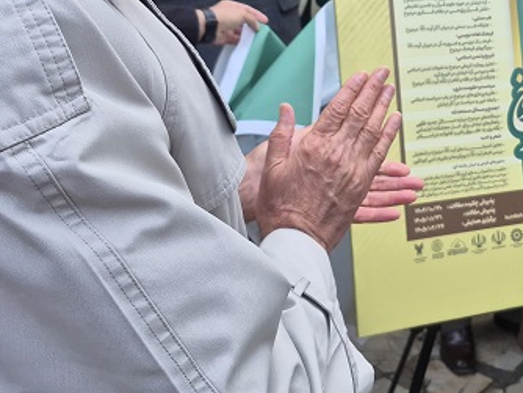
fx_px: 801
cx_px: 484
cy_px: 14
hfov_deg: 33.9
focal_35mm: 53
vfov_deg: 26.3
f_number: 1.8
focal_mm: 5.4
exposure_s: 1/195
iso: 25
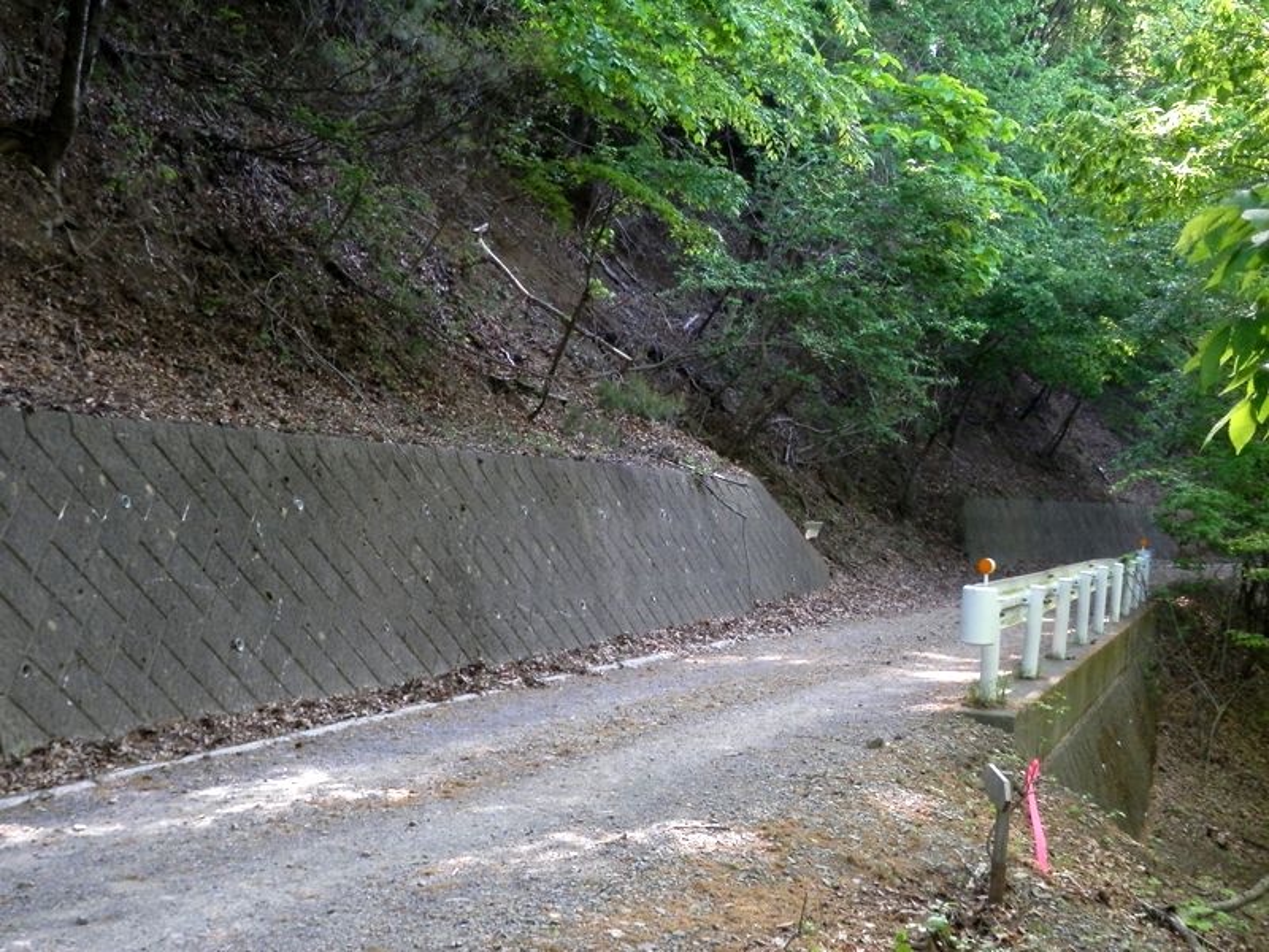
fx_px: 1650
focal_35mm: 45
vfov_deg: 32.2
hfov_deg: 42.1
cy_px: 476
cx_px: 634
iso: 200
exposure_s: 1/60
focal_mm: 8
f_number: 3.8
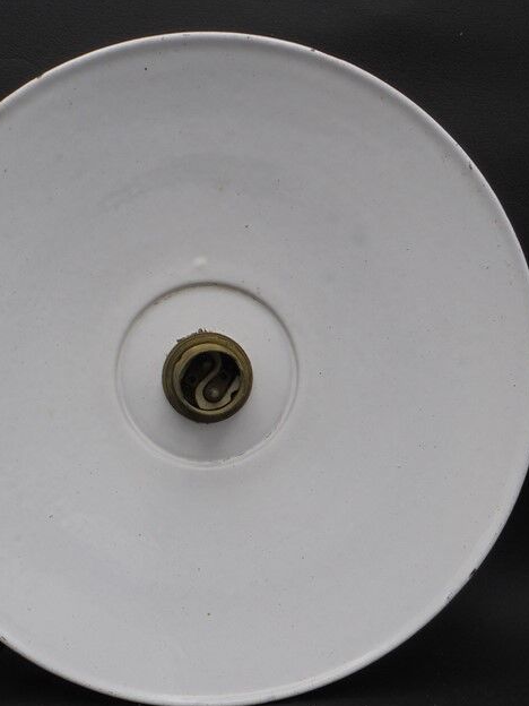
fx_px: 998
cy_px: 398
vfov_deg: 38.8
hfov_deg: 29.6
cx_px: 201
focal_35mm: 49
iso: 100
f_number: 4
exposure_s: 1/200
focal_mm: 6.1
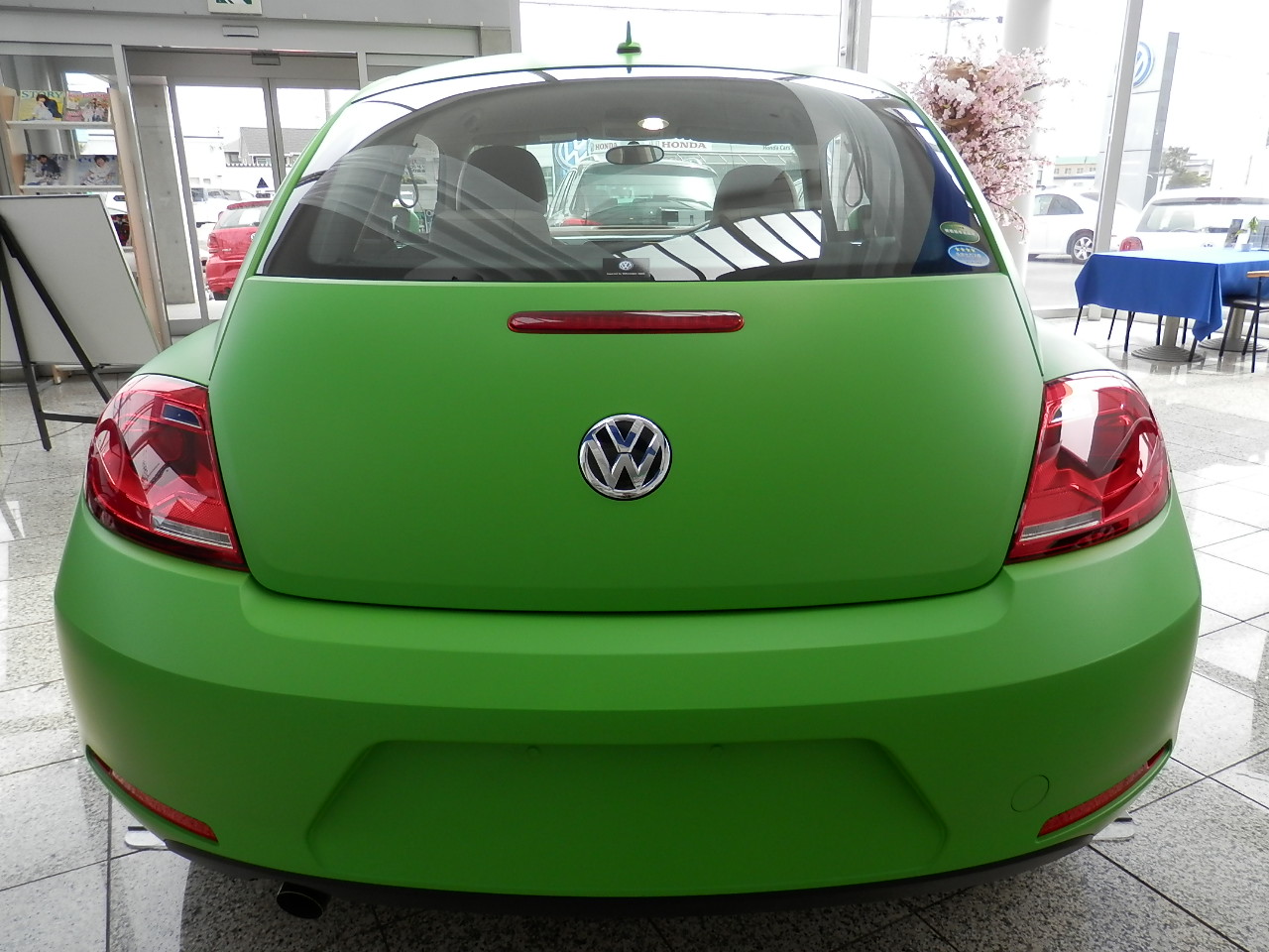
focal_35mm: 25
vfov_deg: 54.9
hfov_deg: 69.4
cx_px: 634
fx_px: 916
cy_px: 476
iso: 80
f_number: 3
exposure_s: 1/160
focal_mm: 4.5
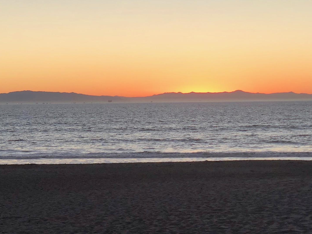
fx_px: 982
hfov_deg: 18.0
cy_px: 179
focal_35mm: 109
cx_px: 137
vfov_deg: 13.5
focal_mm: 6
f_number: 2.4
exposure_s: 1/151
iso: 16
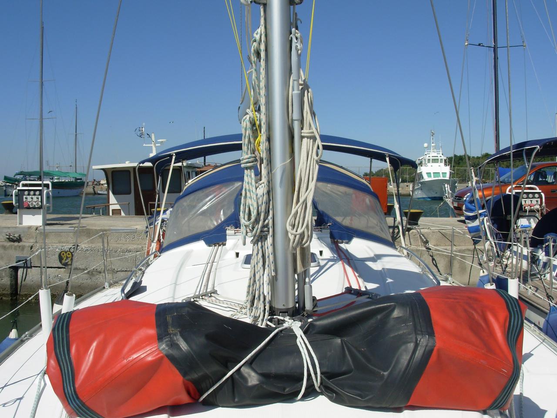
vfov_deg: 37.7
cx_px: 278
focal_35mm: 38
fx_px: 611
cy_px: 209
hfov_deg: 49.0
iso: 50
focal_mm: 6.3
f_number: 4.9
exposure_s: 1/837
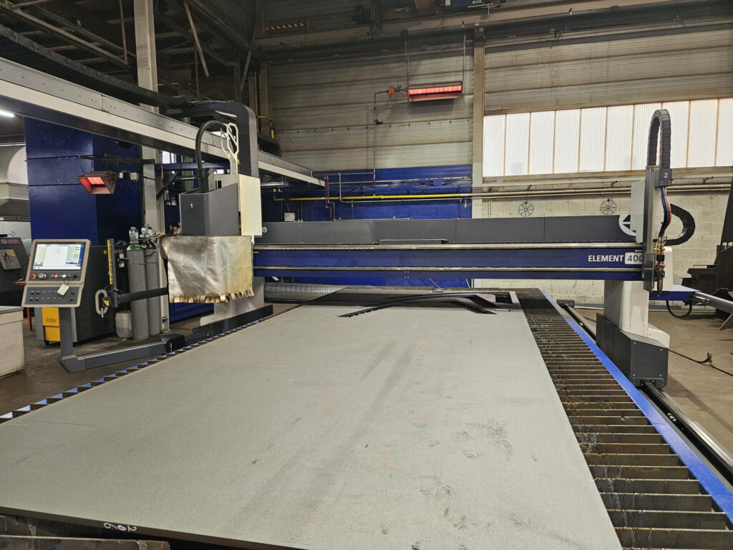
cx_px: 366
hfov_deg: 73.9
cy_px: 275
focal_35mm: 23
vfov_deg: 58.9
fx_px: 487
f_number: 1.8
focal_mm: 5.4
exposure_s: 1/142
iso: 640
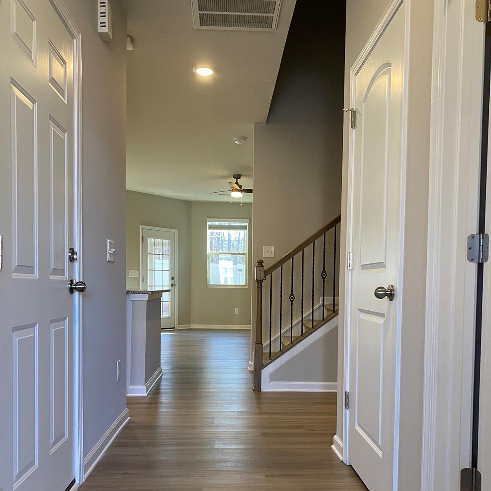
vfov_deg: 51.9
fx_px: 497
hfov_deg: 52.5
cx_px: 247
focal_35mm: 31
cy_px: 309
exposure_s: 1/60
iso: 100
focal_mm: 4.25
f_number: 1.8
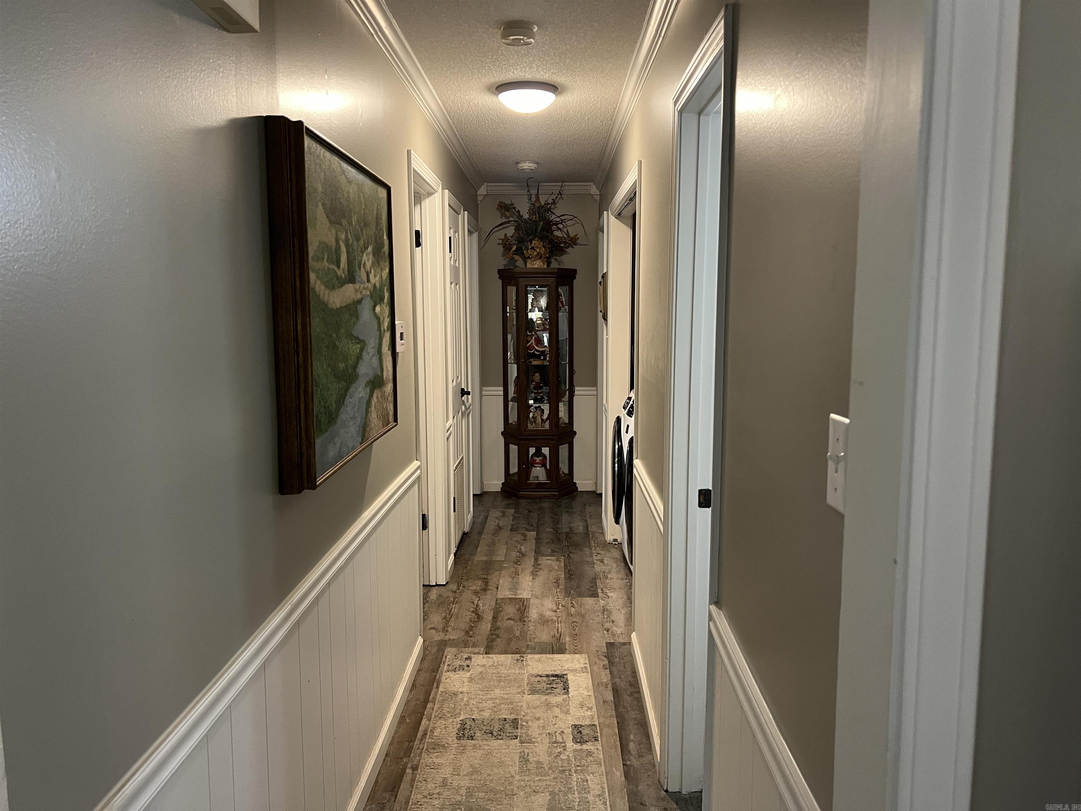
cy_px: 406
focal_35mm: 26
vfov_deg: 53.1
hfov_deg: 67.3
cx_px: 540
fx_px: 812
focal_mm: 5.7
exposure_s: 1/60
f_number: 1.5
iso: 250
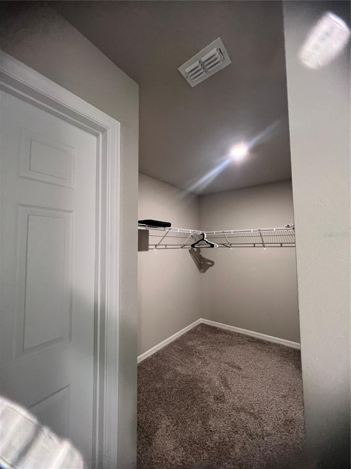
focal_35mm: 13
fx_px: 176
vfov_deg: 106.2
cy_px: 234
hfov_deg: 89.9
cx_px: 176
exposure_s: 1/60
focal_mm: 1.57
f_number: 1.8
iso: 320
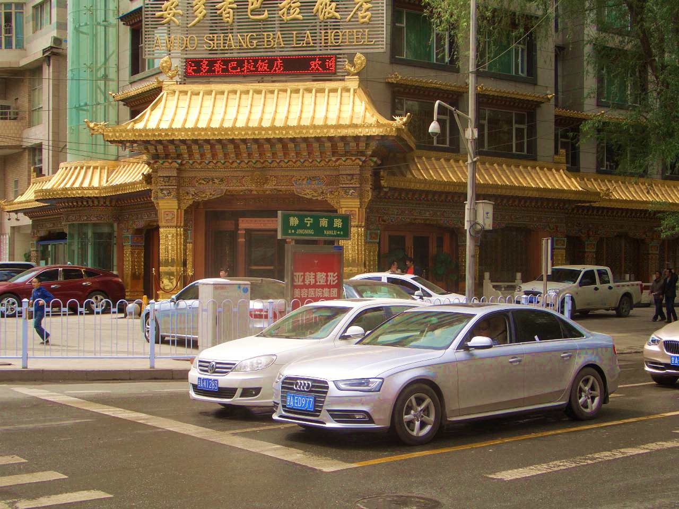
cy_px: 254
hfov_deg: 36.2
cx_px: 340
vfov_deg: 27.5
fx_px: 1040
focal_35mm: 53
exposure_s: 1/640
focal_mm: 11.3
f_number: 4.4
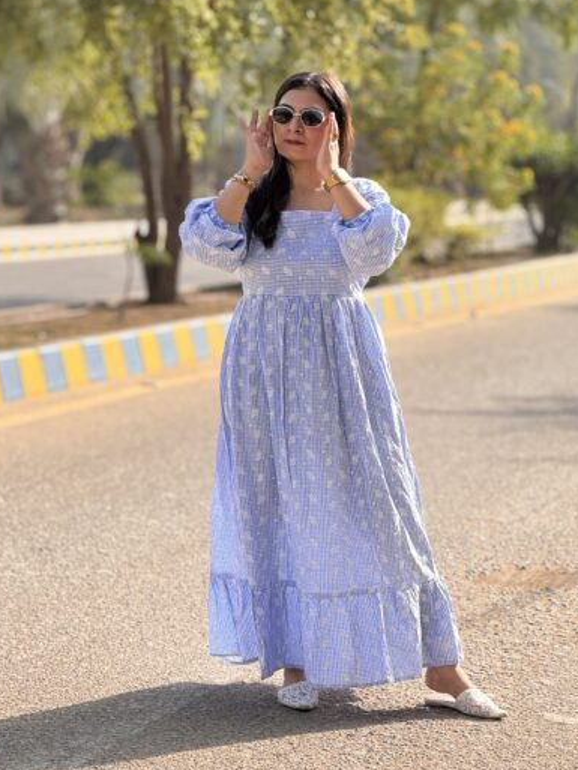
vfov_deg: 14.7
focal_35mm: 134
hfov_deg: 11.1
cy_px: 365
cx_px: 306
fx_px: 2982
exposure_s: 1/776
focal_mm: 15.66
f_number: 2.8
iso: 50
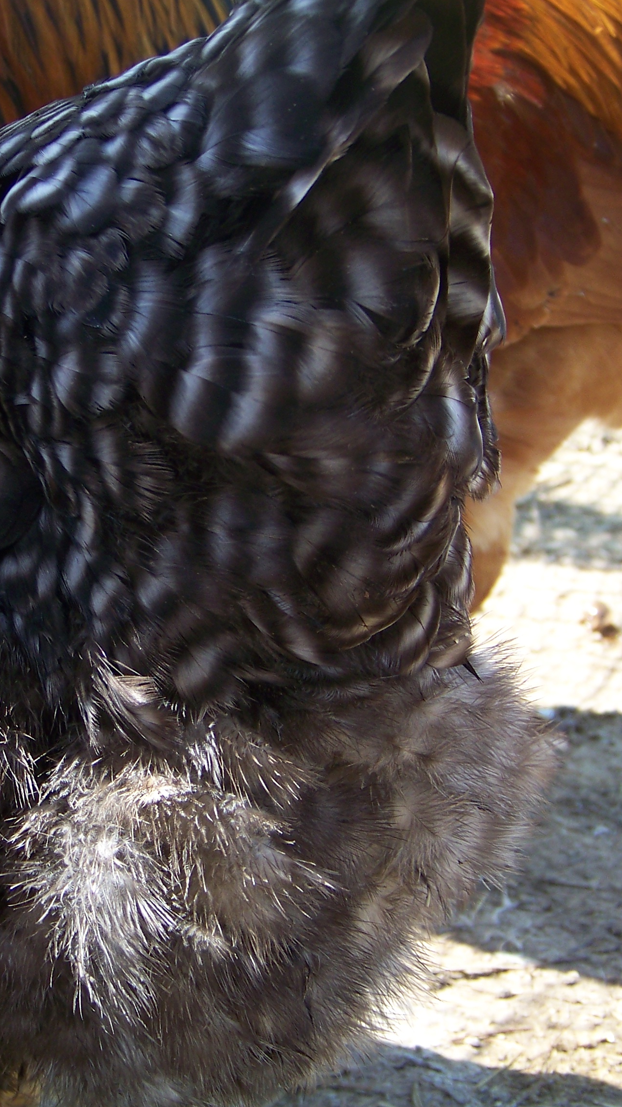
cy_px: 554
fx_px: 3343
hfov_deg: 10.6
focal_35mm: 114
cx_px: 135
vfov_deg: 18.8
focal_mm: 13.2
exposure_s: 1/125
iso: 64
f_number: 3.2
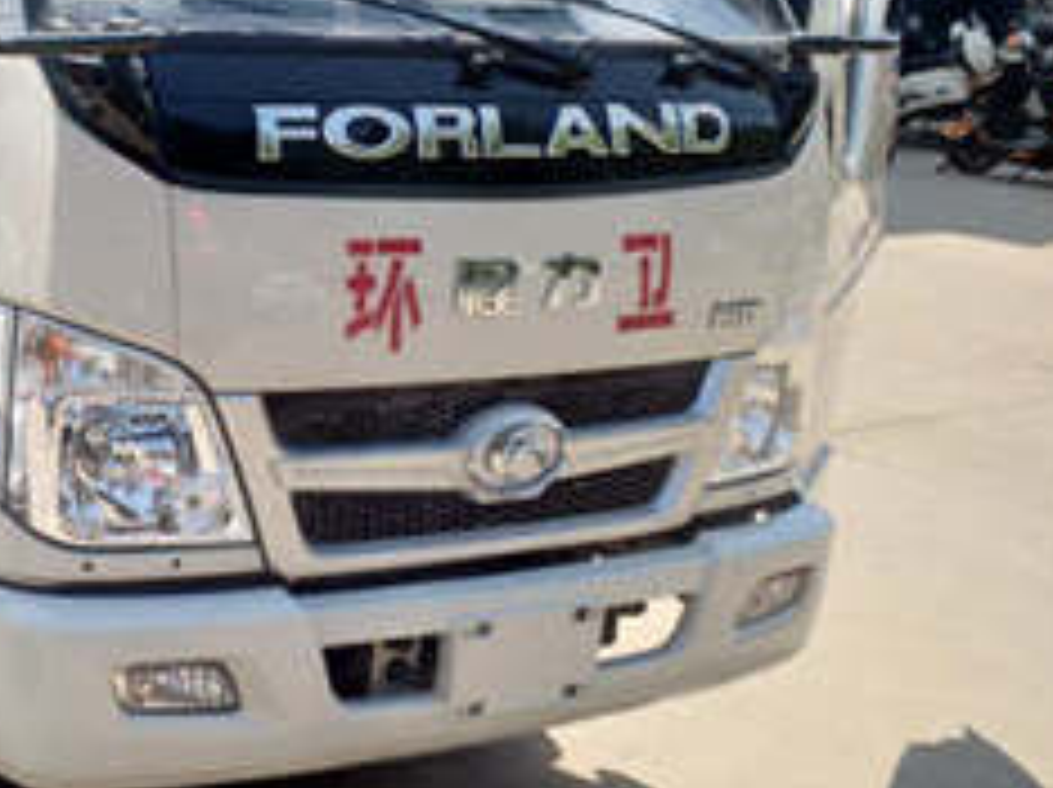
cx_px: 81
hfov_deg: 37.5
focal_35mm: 47
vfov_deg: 29.9
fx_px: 1428
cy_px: 122
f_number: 2
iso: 78
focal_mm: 3.79
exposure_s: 1/1367
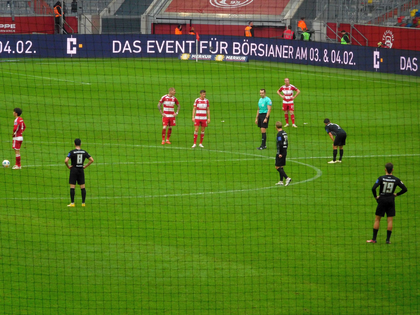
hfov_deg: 8.8
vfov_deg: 6.6
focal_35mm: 225
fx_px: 2730
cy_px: 158
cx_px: 210
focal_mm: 40.1
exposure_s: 1/250
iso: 400
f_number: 5.5
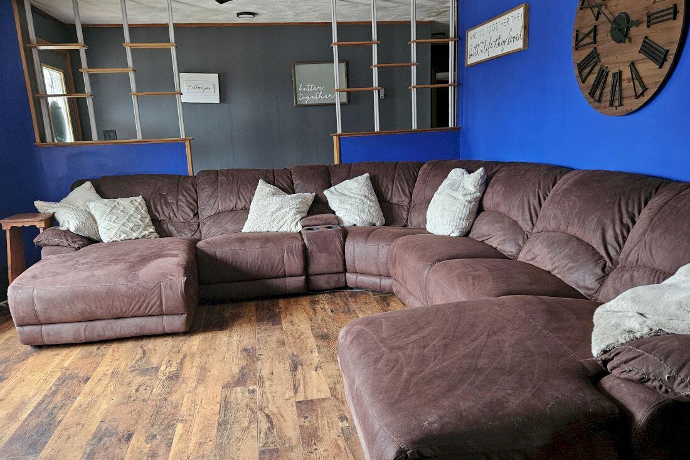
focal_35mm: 29
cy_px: 244
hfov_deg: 63.7
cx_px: 353
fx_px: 556
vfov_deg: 44.9
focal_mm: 5.4
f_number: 1.8
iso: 800
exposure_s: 1/60
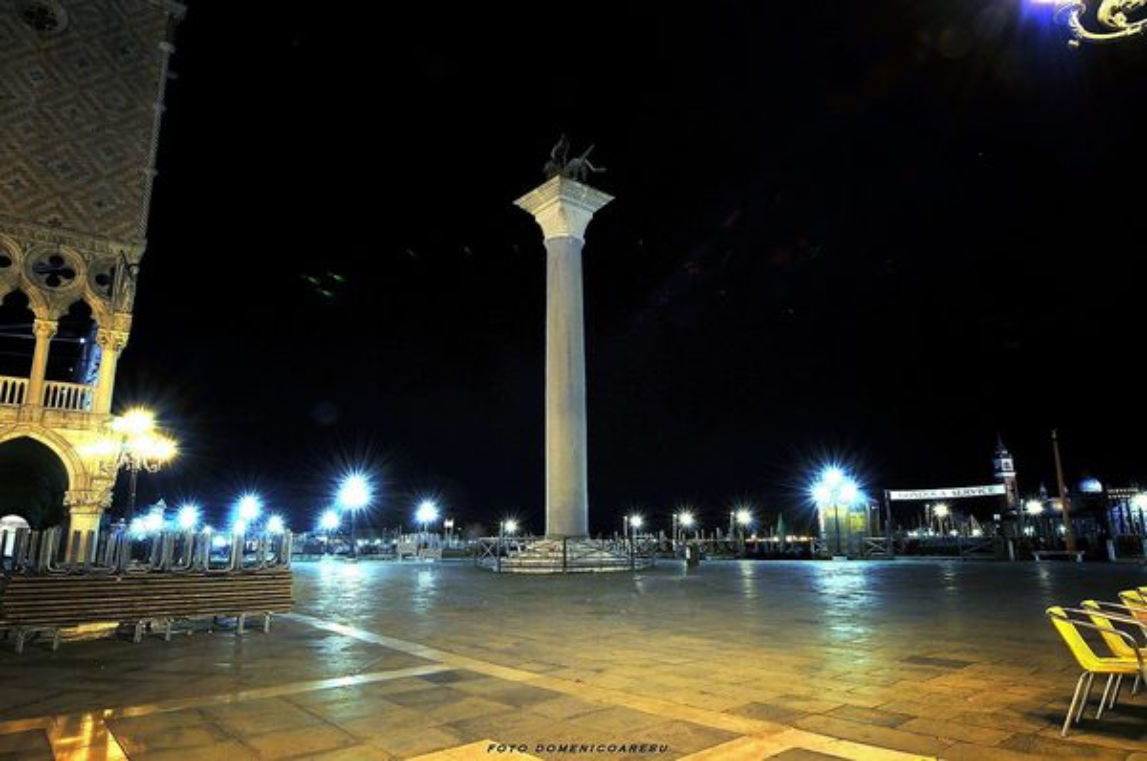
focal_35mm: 21
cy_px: 380
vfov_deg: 59.3
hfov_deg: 81.3
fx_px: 668
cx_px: 574
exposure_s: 8
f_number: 16
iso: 200
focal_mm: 14
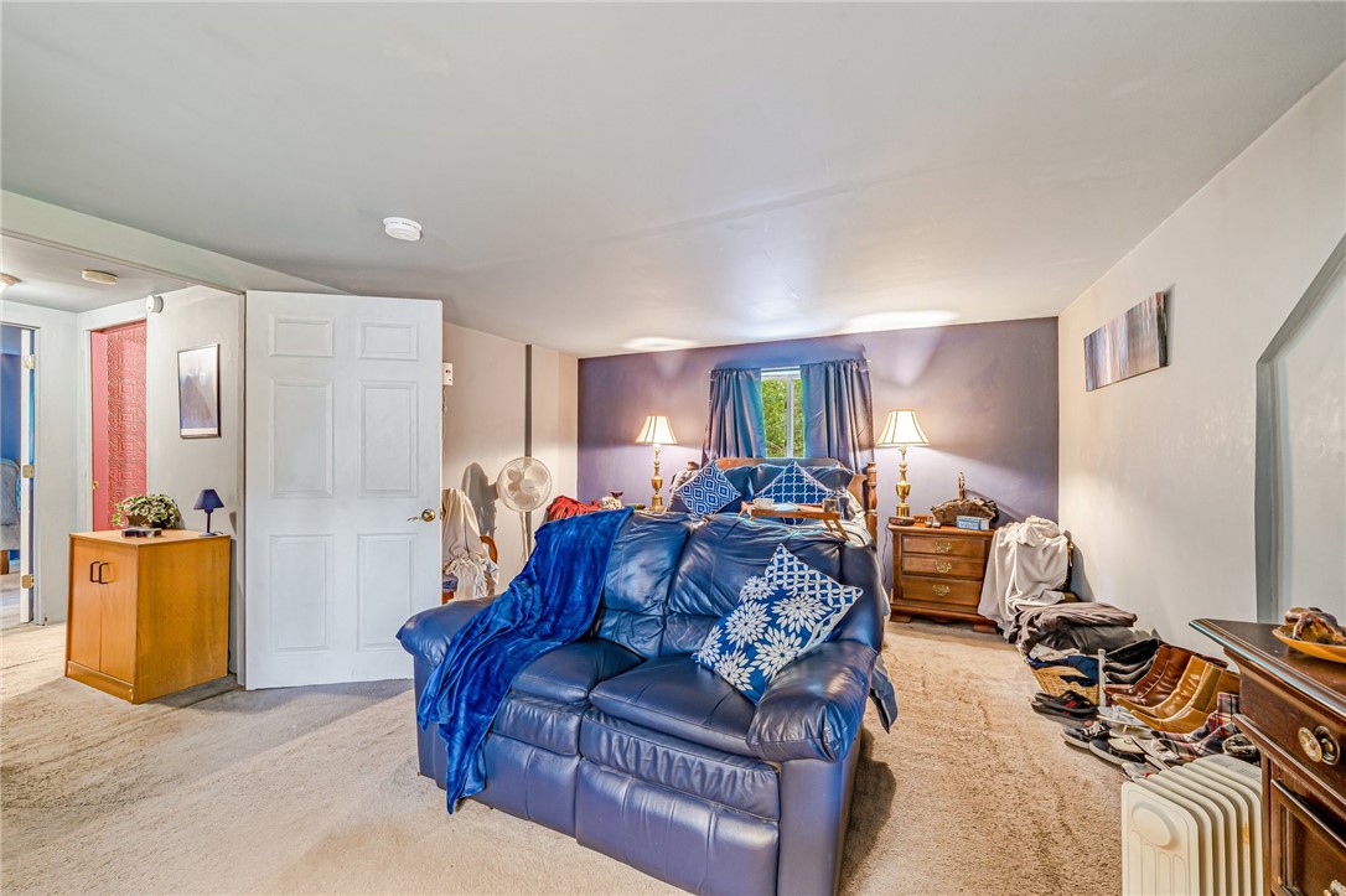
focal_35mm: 13
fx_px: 486
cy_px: 448
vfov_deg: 85.4
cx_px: 673
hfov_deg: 108.4
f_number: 11
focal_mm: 13
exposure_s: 1
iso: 50
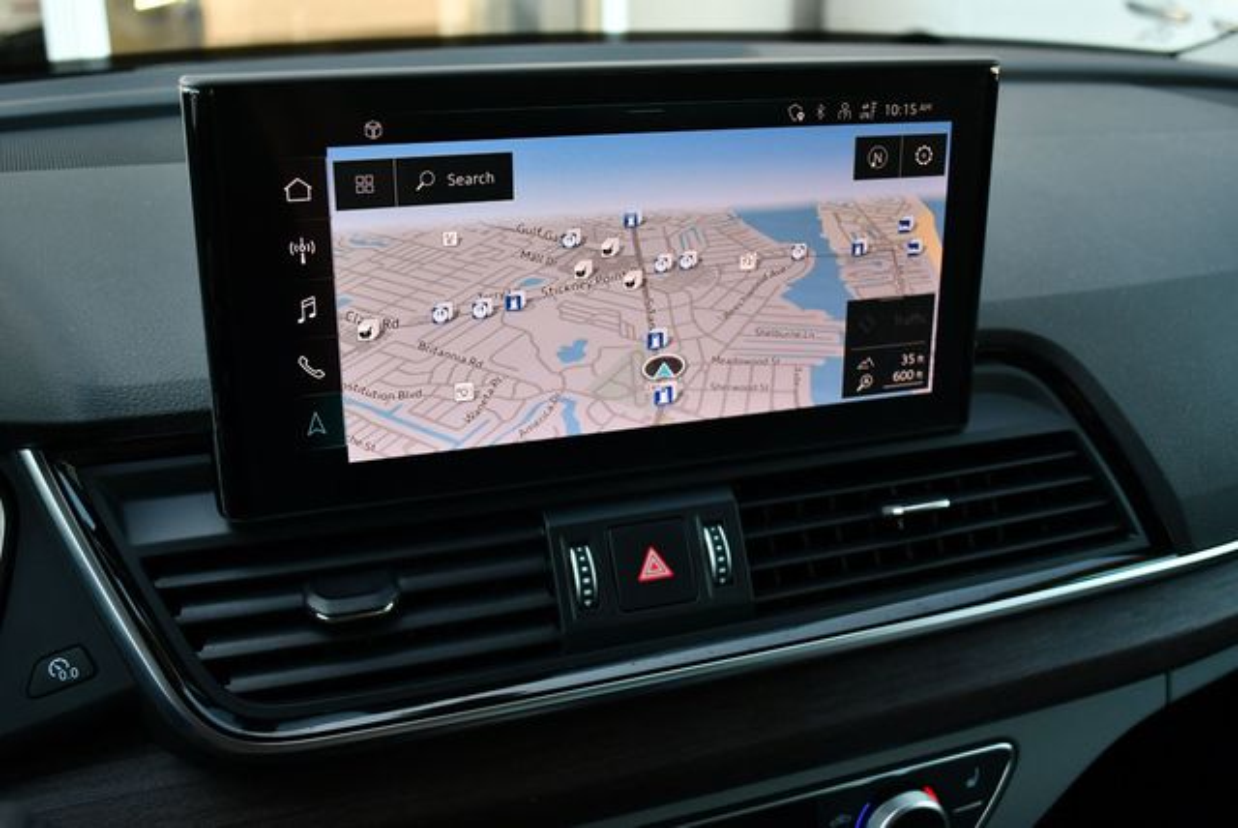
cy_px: 414
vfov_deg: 33.5
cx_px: 619
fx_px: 1377
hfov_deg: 48.4
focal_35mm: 40
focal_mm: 20
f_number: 3.8
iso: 450
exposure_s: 1/250
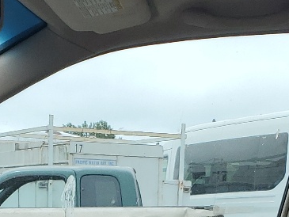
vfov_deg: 11.6
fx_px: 952
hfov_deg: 17.2
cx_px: 109
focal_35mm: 114
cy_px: 444
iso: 50
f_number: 1.5
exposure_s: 1/2500
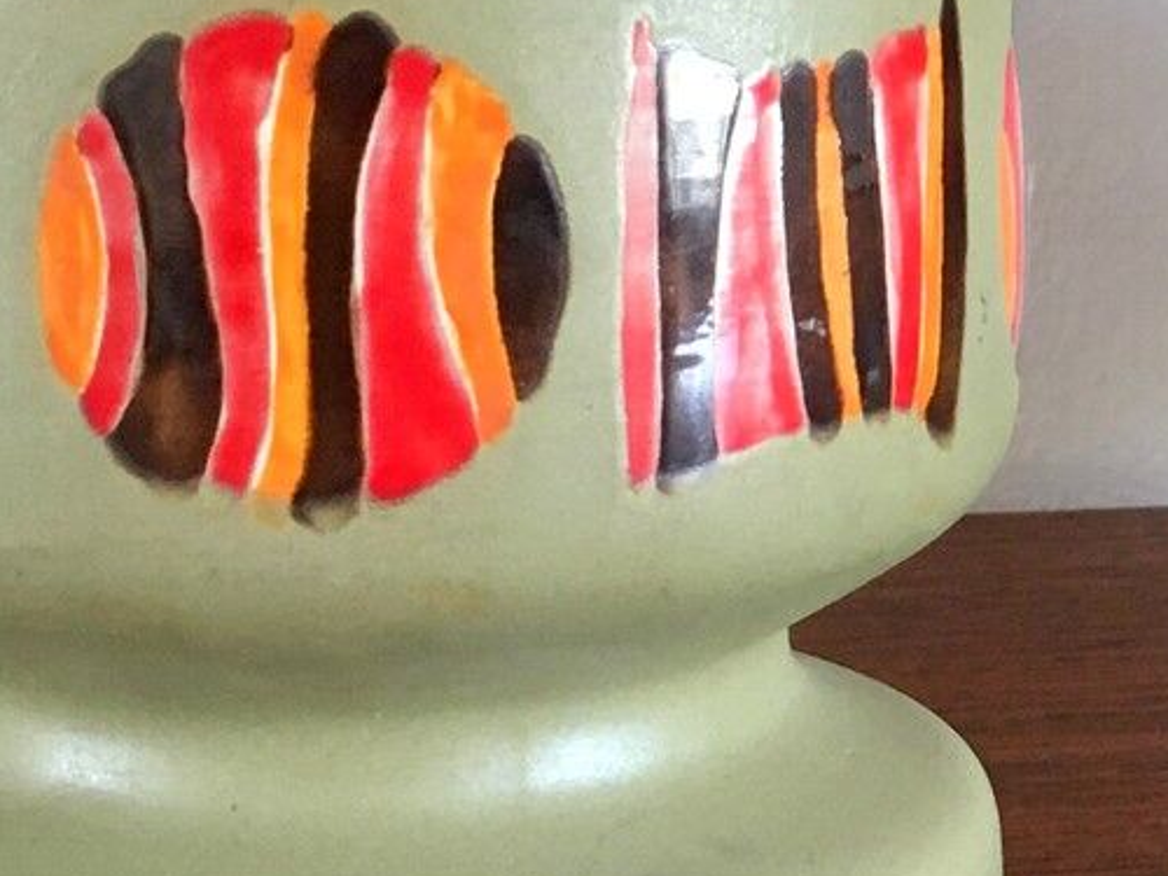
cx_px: 1472
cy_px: 231
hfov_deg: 16.2
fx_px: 3914
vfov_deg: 12.7
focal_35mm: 116
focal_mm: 4.15
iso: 125
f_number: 2.2
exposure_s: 1/33
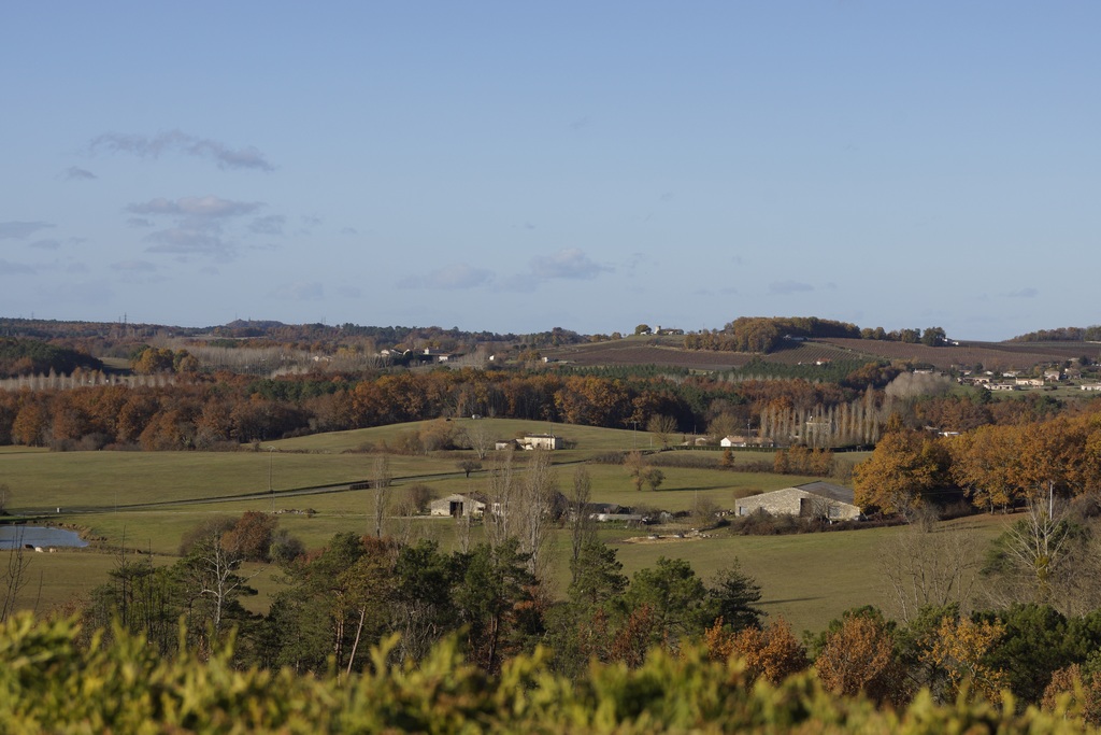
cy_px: 368
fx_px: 2523
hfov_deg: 24.6
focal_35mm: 82
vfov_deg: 16.6
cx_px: 550
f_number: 9
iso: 100
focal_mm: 55
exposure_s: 1/250
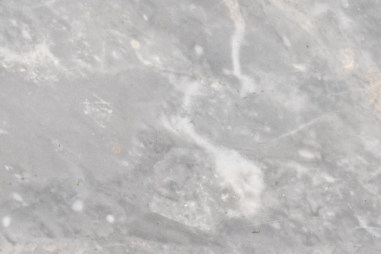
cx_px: 190
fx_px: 794
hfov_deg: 27.0
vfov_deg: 18.2
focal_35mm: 75
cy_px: 127
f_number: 6.3
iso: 400
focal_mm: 50
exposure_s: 1/1600
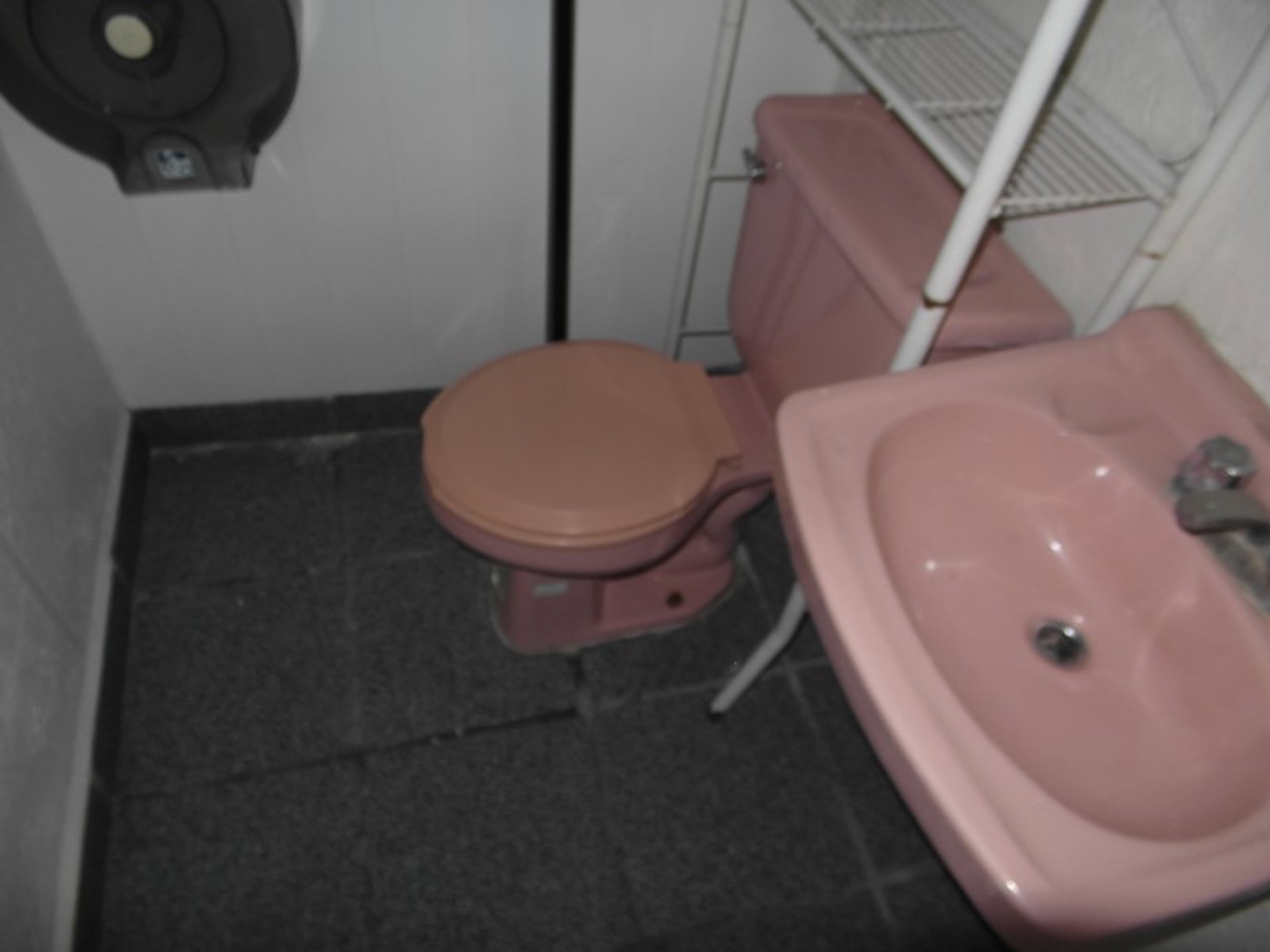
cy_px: 476
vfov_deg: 58.9
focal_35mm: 23
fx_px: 844
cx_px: 635
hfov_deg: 73.9
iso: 100
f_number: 2.8
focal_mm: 4.1
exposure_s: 1/45
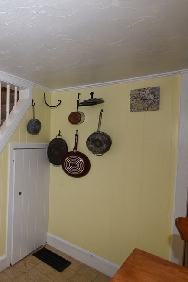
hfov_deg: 44.1
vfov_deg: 78.6
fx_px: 173
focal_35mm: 22
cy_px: 139
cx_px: -18
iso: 800
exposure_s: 1/200
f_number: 7.1
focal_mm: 14
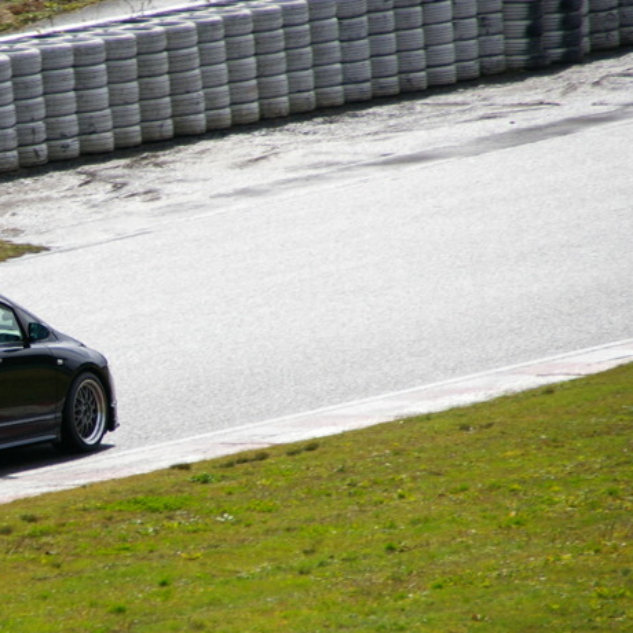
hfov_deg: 3.4
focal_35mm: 511
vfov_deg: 3.4
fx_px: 10572
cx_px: -34
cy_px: 347
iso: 200
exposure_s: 1/750
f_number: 8
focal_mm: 180
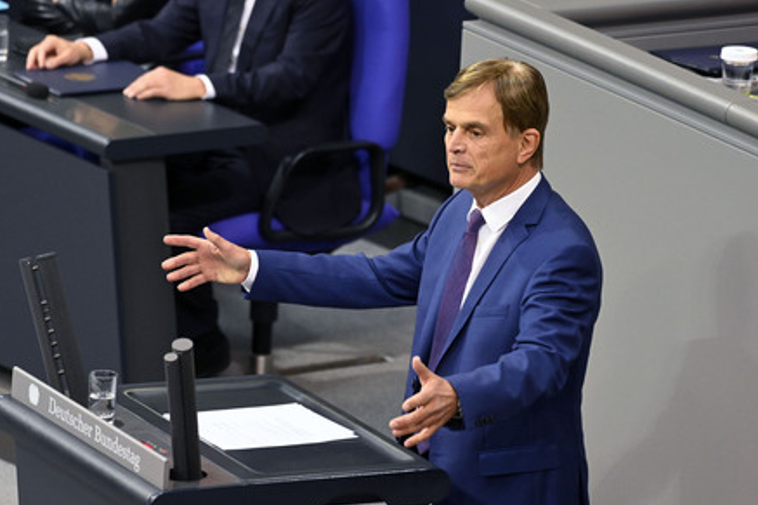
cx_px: 382
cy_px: 257
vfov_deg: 4.2
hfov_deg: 6.2
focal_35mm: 330
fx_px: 6945
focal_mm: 320
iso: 10000
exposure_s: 1/320
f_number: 5.6
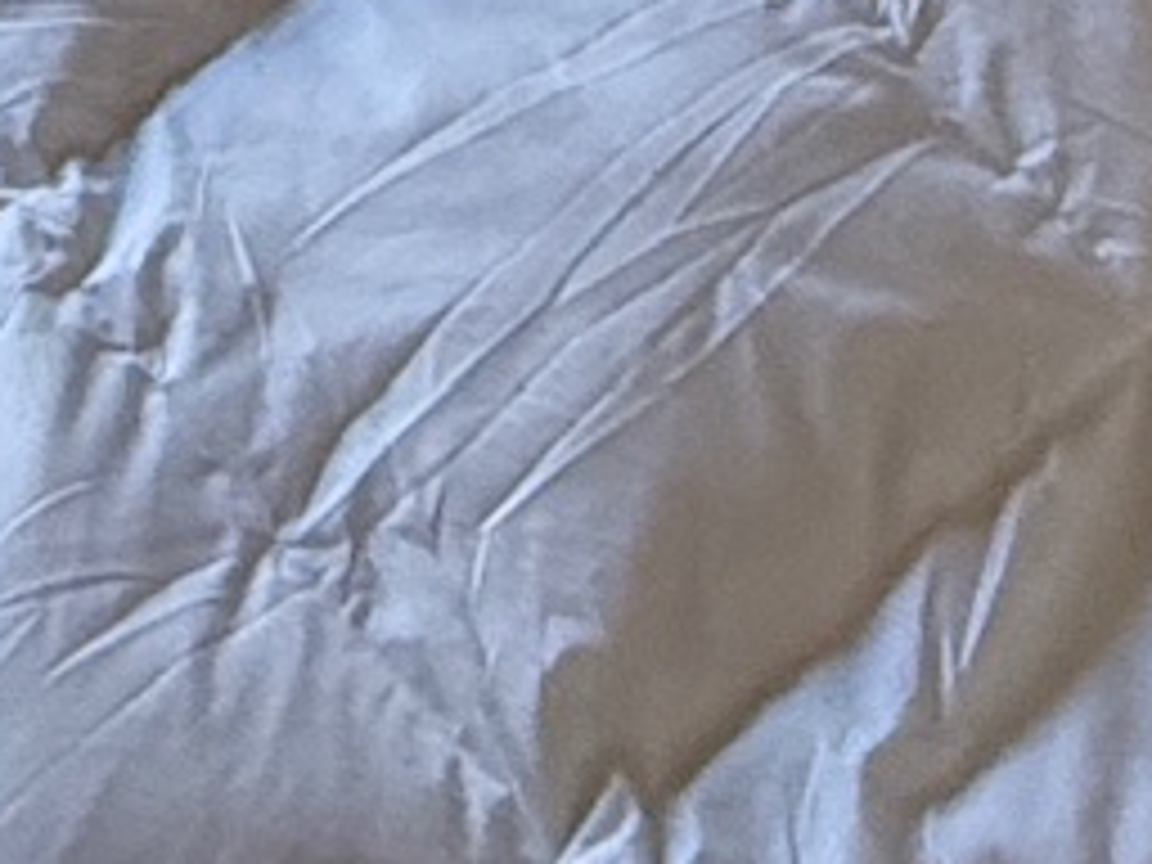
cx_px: 225
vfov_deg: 8.1
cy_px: -2574
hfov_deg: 17.4
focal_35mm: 112
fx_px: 3727
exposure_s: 1/99
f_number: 2.2
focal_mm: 2.22
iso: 250
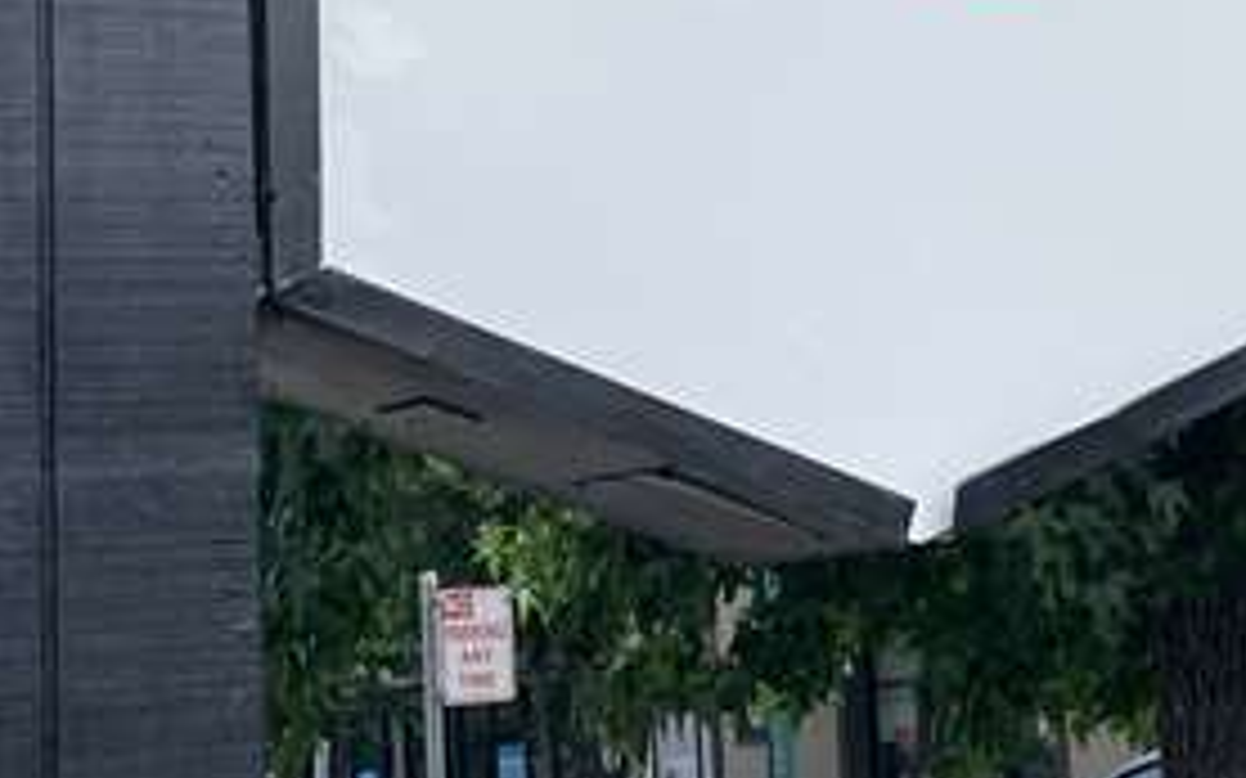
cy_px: 94
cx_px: 1471
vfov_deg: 12.7
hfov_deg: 19.3
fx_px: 3463
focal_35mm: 102
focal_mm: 4.2
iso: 32
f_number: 1.6
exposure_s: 1/1642
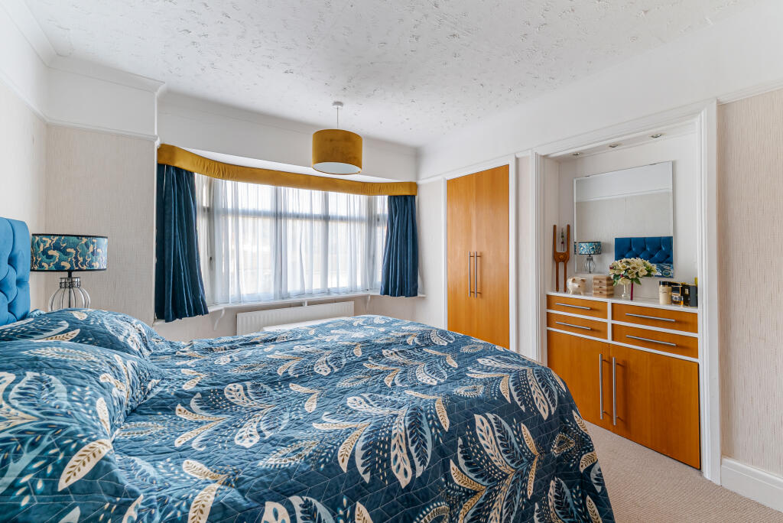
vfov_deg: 81.3
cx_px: 392
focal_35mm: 14
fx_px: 305
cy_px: 262
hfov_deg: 104.2
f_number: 8
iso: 320
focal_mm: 14
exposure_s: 1/40
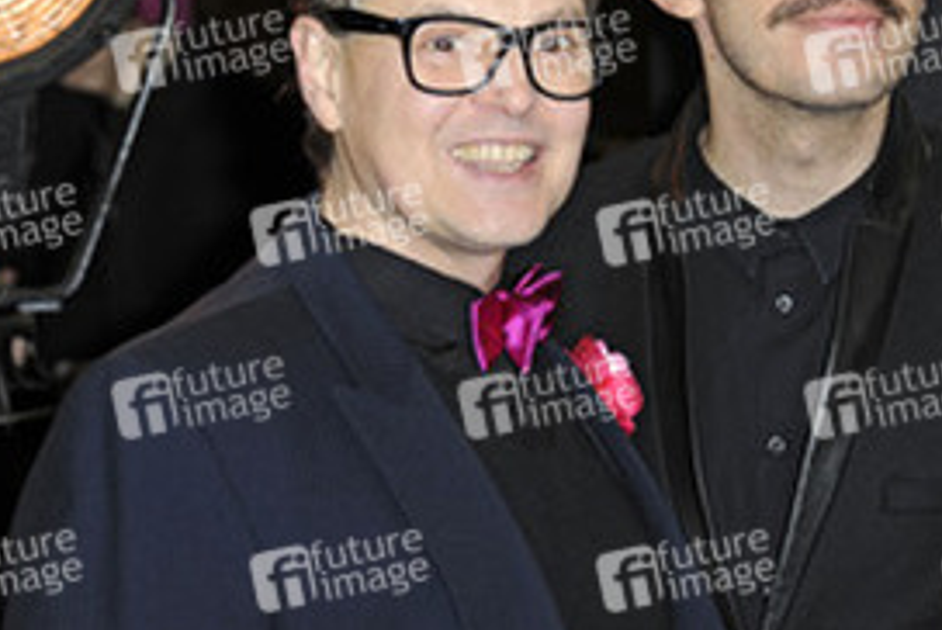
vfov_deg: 7.2
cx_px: 594
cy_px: 138
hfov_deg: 10.7
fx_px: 5029
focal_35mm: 192
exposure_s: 1/160
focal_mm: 116
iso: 500
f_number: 5.6
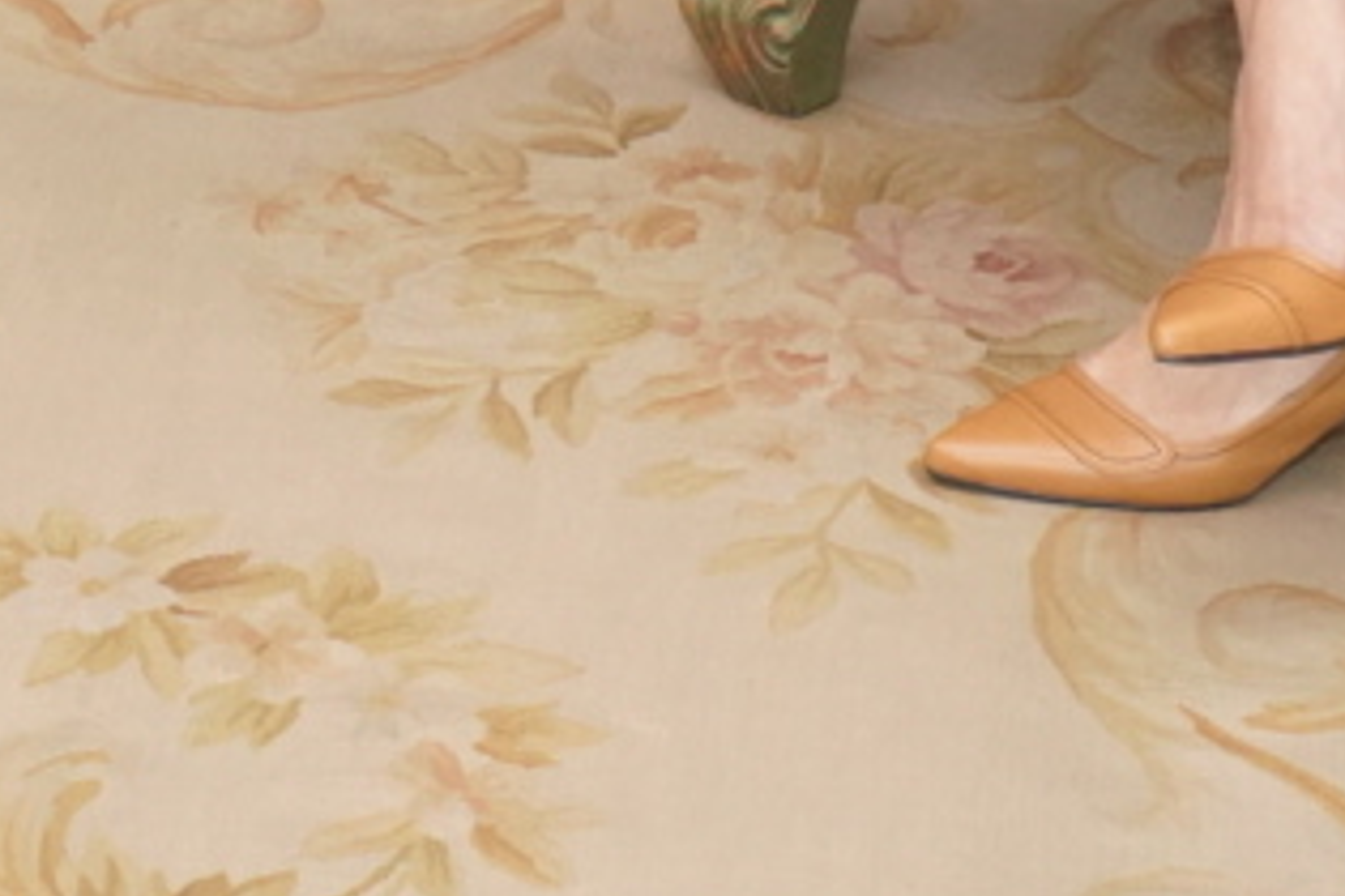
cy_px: -1148
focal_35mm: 149
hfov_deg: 13.5
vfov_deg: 8.5
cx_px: -158
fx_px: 5566
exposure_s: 1/160
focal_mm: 29
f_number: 10
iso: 5000
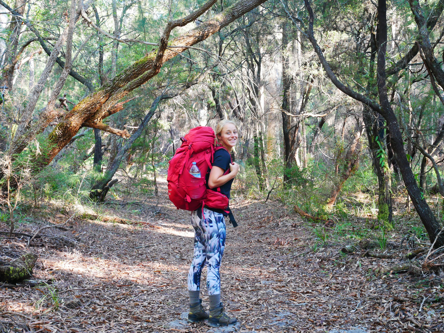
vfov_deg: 22.9
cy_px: 166
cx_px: 222
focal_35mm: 64
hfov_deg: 30.3
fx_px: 821
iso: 800
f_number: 5.6
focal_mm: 32
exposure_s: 1/25
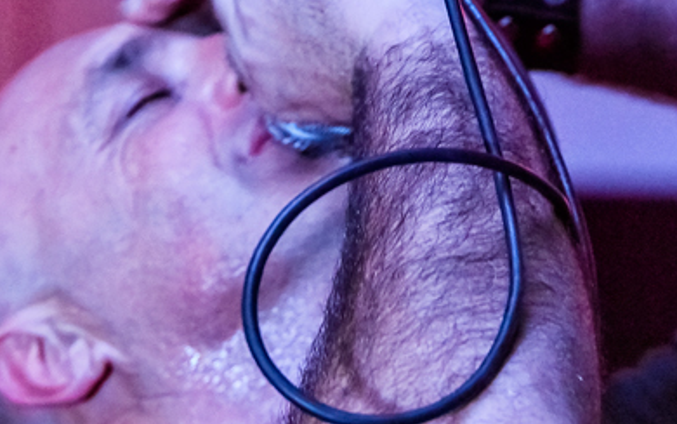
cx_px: 373
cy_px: 202
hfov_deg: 7.1
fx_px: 5426
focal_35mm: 294
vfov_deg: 4.5
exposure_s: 1/80
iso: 6400
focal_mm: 125
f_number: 4.5
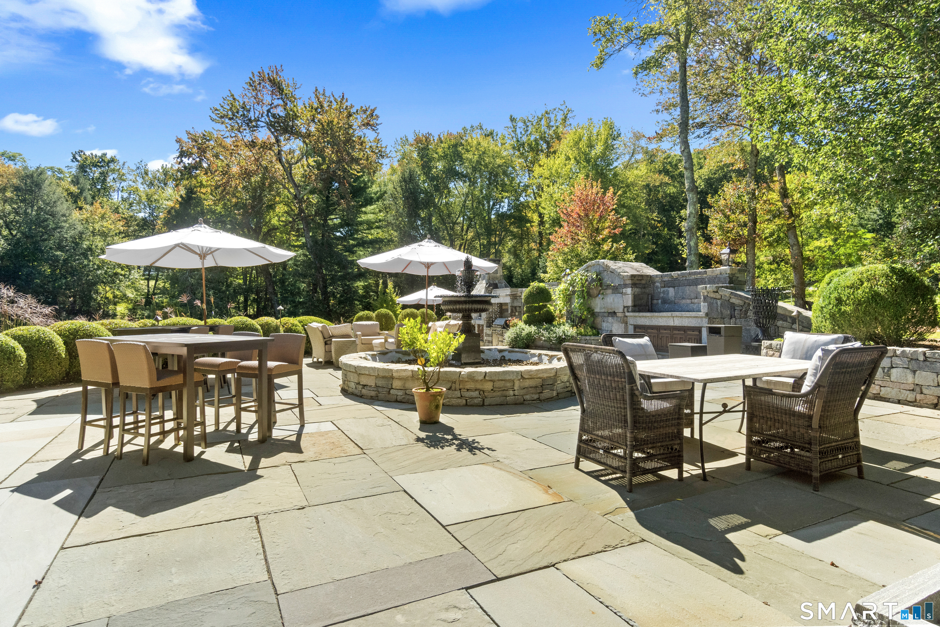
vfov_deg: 63.2
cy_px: 314
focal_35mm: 20
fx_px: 509
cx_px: 470
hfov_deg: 85.4
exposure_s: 1/400
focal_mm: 13
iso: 800
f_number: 7.1
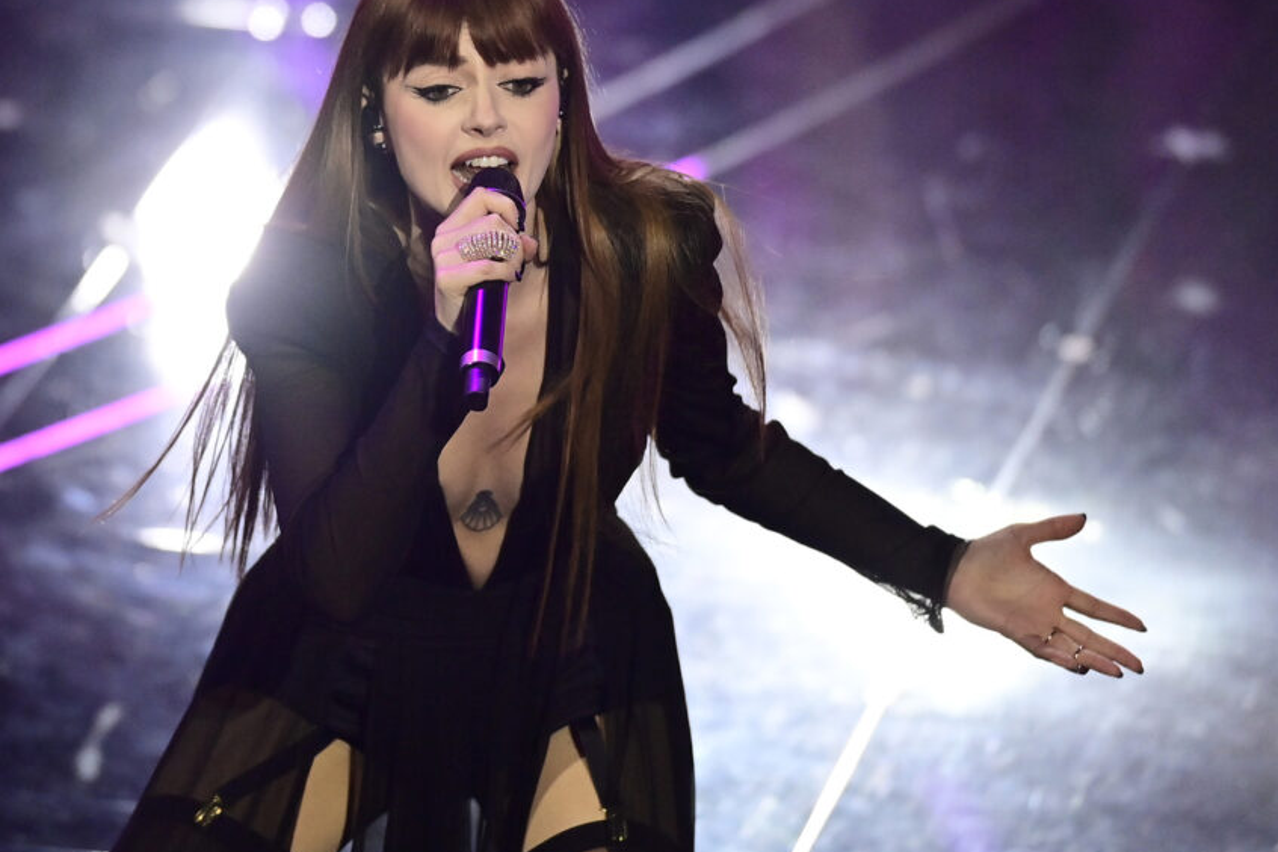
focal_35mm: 363
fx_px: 12885
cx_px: 508
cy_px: 411
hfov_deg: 5.7
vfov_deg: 3.8
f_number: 2.8
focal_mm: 300
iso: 4000
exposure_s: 1/800
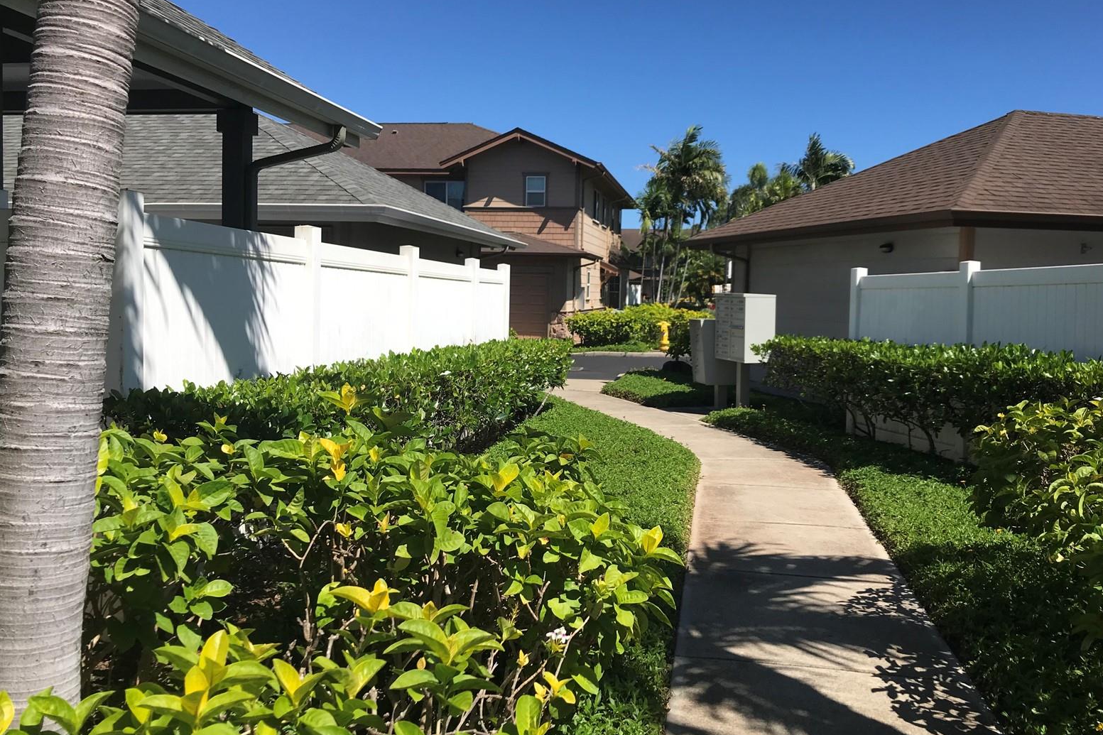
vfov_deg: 43.6
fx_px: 919
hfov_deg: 61.9
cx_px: 556
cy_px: 354
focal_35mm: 30
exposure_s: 1/2283
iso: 20
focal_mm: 3.99
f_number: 1.8
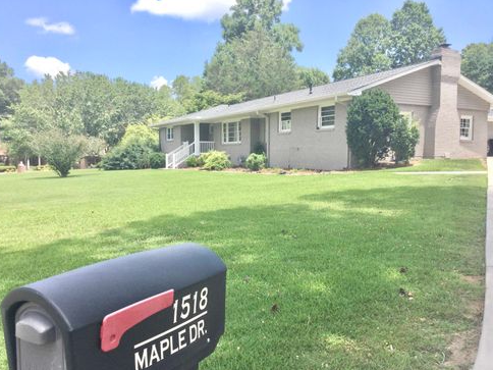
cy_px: 189
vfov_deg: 44.2
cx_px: 242
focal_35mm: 32
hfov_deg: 56.8
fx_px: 456
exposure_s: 1/586
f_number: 2.4
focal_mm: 3.3
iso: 25
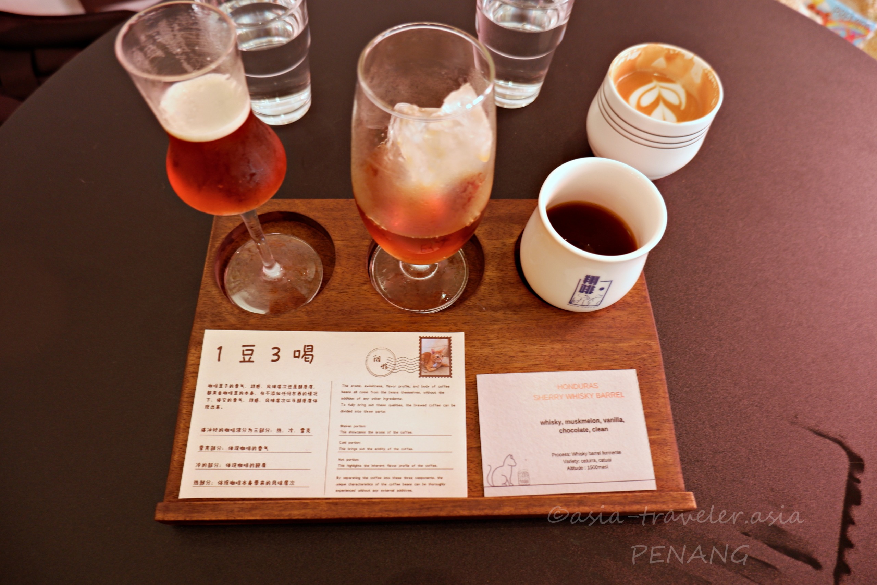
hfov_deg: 76.1
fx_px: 560
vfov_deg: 55.1
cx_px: 438
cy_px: 292
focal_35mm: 23
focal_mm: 15
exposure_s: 1/25
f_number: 3.5
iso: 400
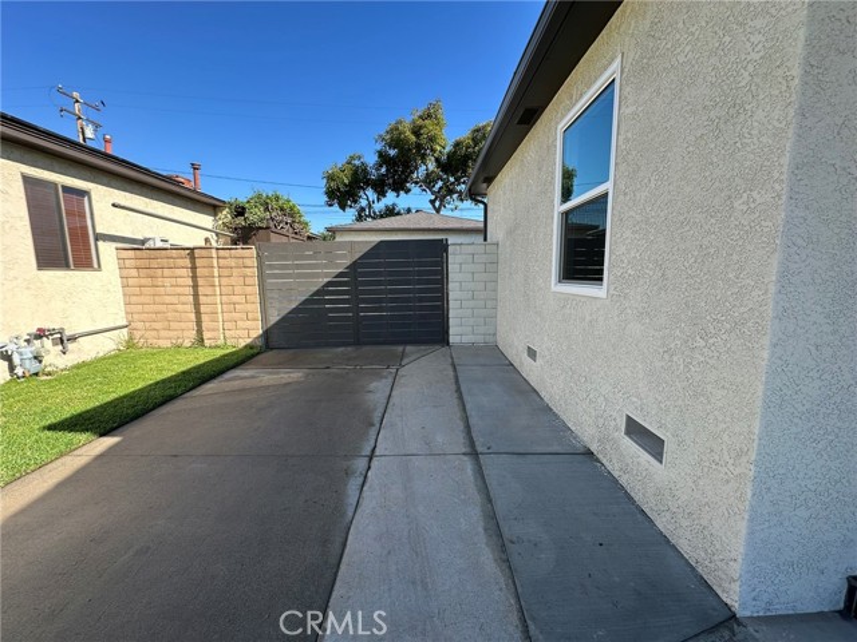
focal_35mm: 14
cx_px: 428
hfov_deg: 102.1
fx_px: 347
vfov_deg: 85.7
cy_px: 321
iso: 40
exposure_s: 1/698
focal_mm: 2.22
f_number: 2.2
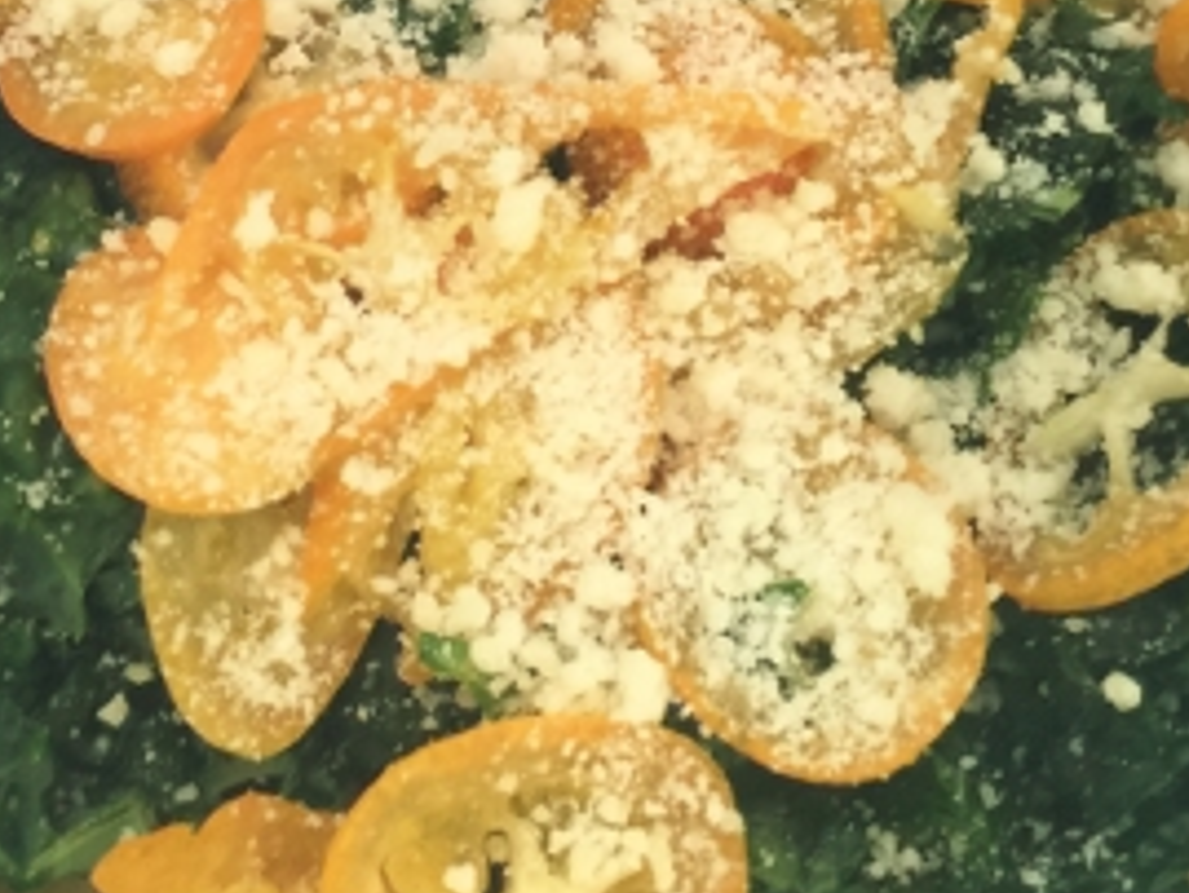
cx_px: 402
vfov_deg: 20.7
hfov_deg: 28.0
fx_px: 2371
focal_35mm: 69
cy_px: 22
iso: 50
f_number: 2.2
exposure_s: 1/30
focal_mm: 4.15
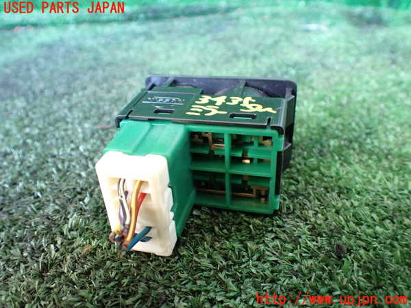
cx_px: 206
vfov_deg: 46.8
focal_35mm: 30
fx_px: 356
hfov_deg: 60.0
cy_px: 154
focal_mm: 5.4
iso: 800
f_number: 2.3
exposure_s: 1/60
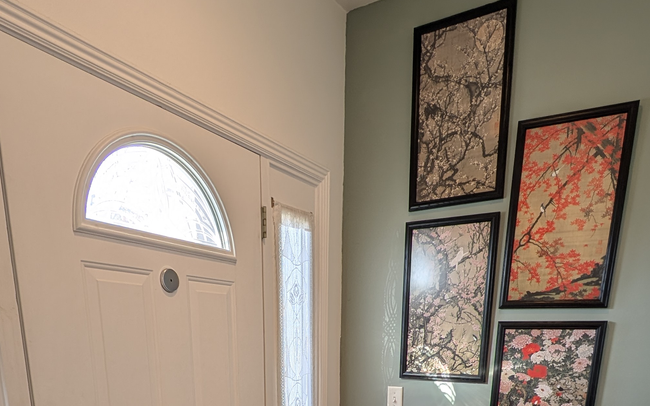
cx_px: 318
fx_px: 461
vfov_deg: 38.6
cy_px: 455
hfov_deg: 70.4
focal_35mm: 26
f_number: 1.95
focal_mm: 2.23
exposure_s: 1/120
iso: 52
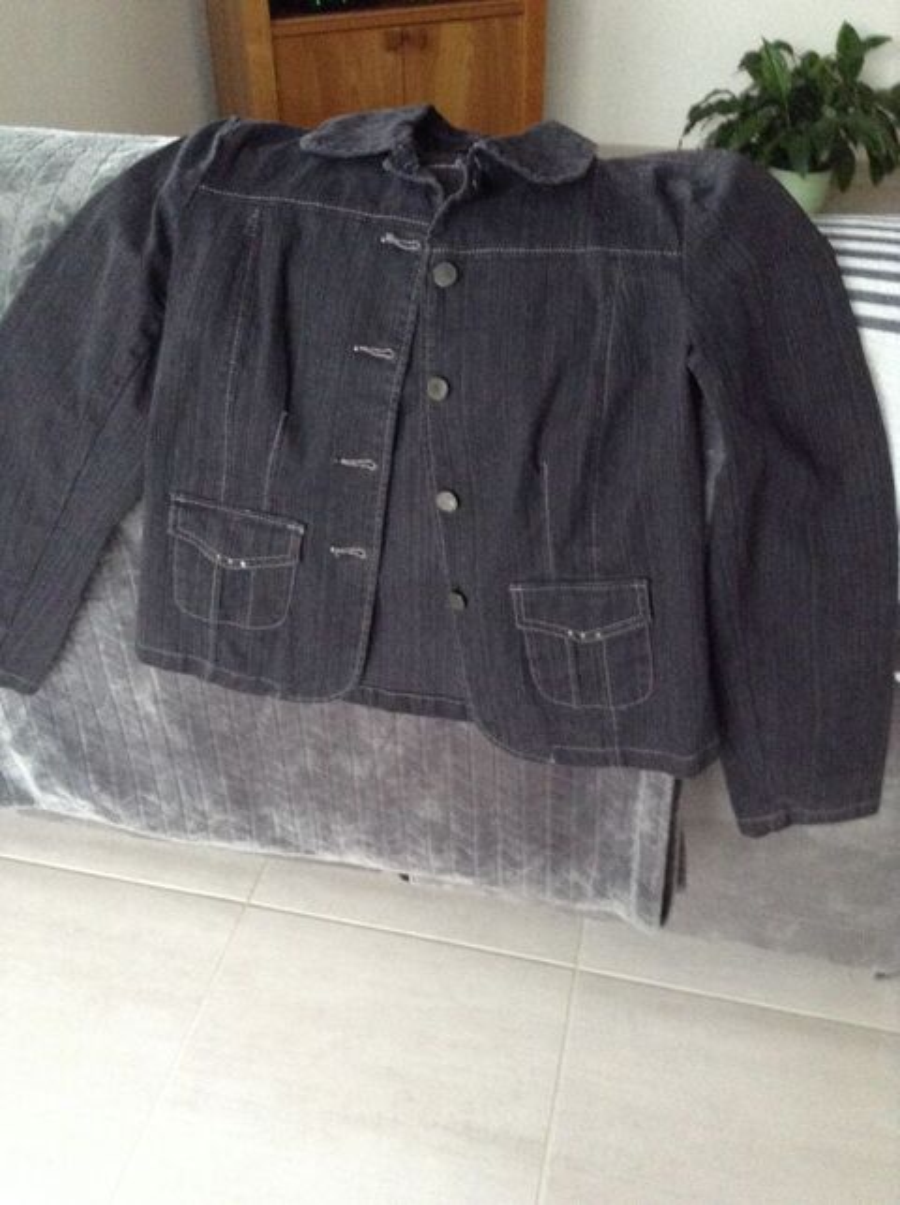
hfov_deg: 42.8
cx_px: 450
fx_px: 1147
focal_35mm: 33
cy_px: 602
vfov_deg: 55.4
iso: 320
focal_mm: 3.3
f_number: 2.4
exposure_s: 1/15
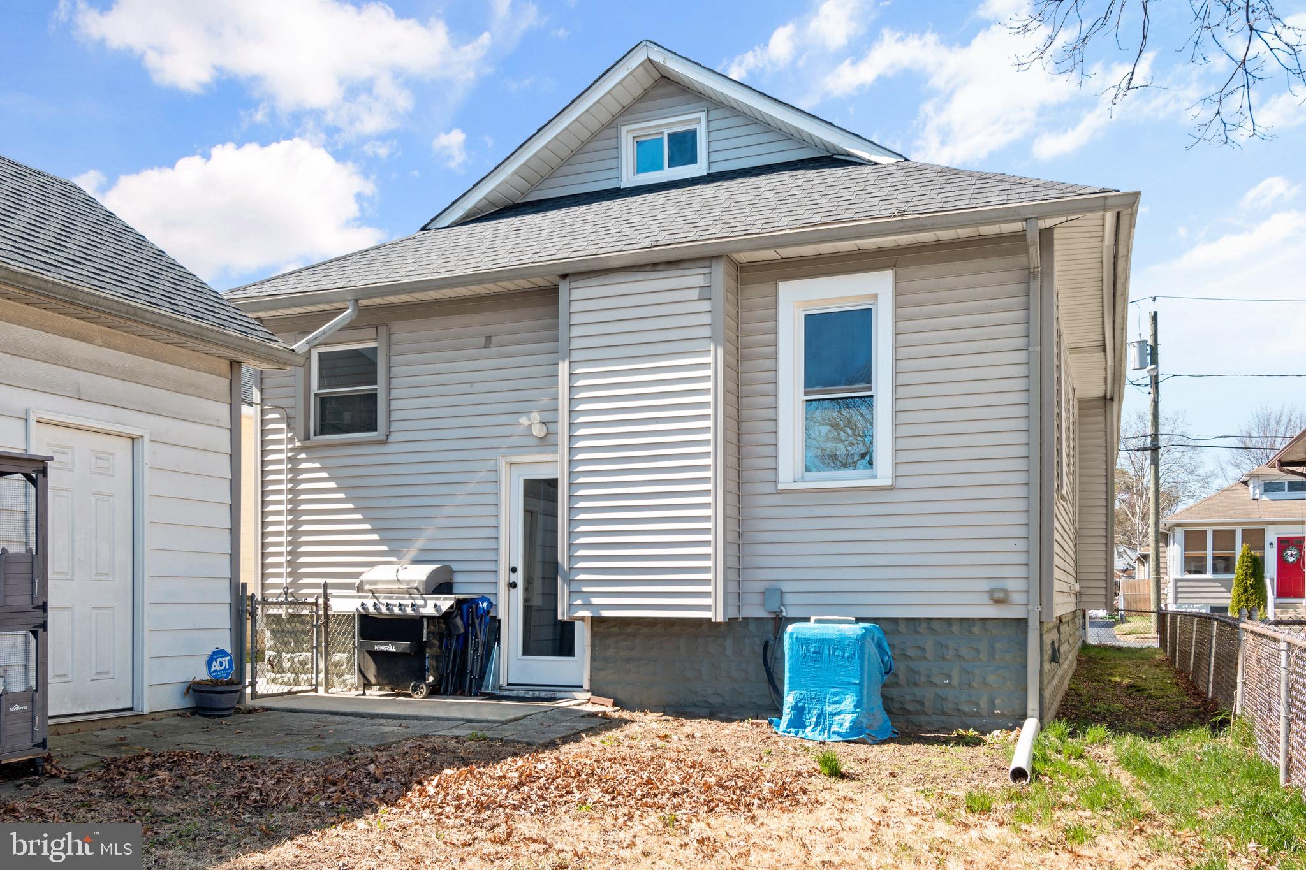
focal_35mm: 30
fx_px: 1088
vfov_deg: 43.6
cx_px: 653
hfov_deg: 61.9
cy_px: 435
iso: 250
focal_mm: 20
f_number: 9
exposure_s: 1/80
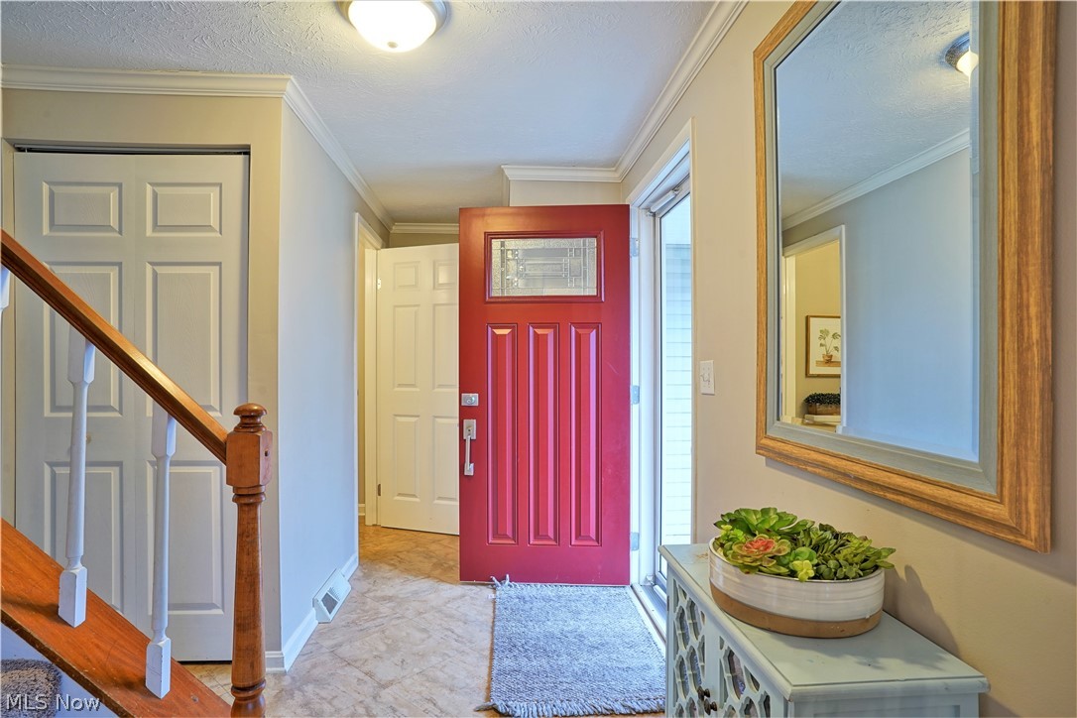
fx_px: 538
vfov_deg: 67.4
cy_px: 359
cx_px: 538
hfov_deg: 90.0
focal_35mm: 18
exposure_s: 1/2
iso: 640
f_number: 8
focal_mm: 18
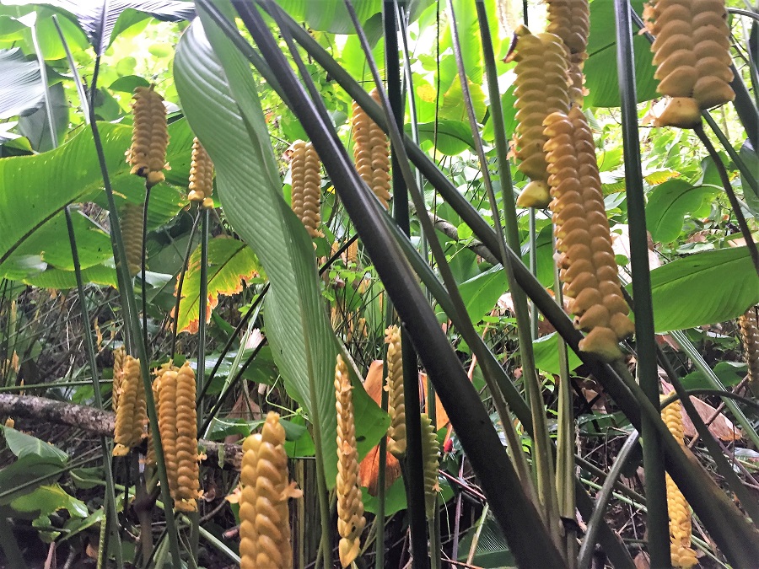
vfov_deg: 48.2
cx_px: 380
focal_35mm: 29
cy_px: 284
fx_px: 636
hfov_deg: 61.7
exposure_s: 1/30
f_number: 2.2
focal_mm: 4.15
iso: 100
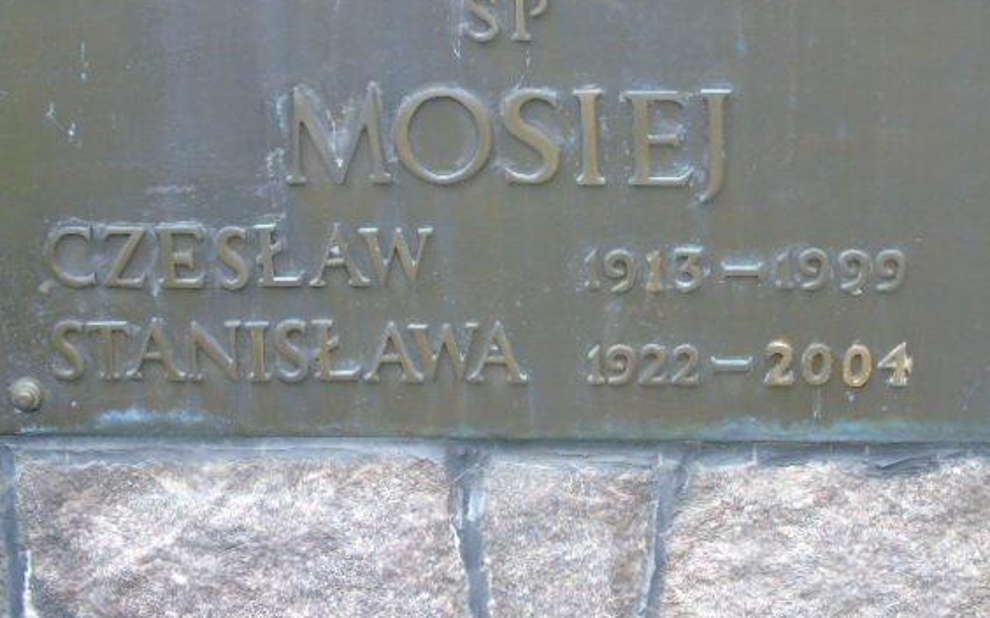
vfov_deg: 10.1
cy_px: 230
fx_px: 3506
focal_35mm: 130
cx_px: 520
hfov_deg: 16.1
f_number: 4.4
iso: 250
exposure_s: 1/40
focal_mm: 19
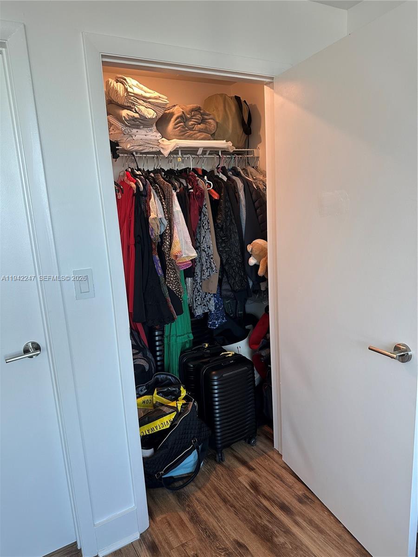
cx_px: 209
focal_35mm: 24
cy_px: 278
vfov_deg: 71.6
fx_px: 386
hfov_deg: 56.8
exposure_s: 1/120
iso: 125
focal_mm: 6.86
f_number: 1.78
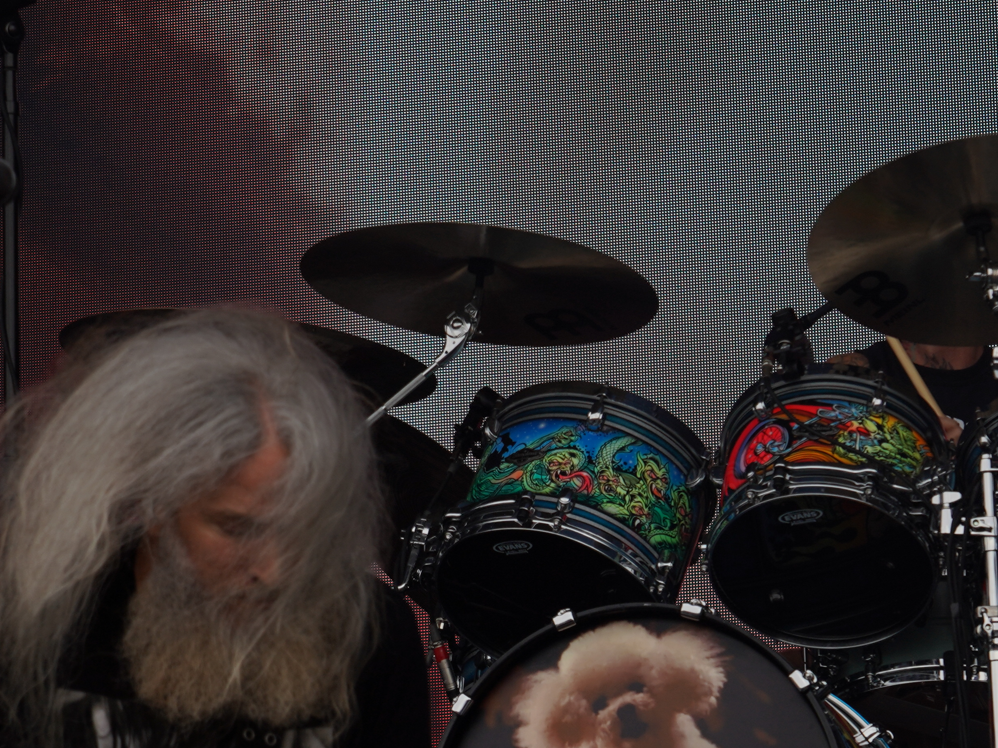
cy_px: 691
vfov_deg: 6.9
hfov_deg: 9.2
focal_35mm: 215
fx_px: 6198
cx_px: 262
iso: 100
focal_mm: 92
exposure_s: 1/250
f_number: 8
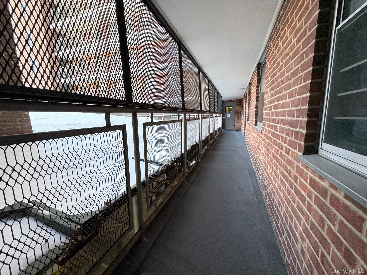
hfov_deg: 102.1
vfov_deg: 85.7
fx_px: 148
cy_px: 138
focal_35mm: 14
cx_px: 184
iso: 250
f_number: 2.2
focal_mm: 2.22
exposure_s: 1/120
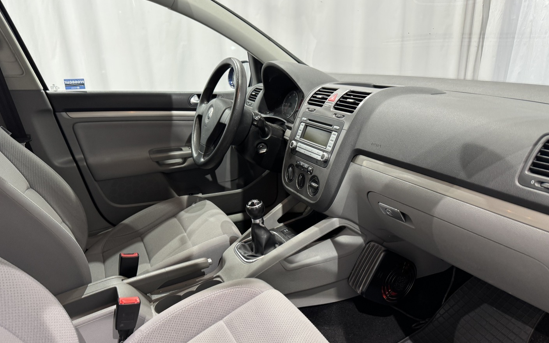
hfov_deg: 70.4
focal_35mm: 26
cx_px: 274
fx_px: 389
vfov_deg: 47.6
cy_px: 186
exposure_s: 1/50
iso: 160
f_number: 1.78
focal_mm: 6.76
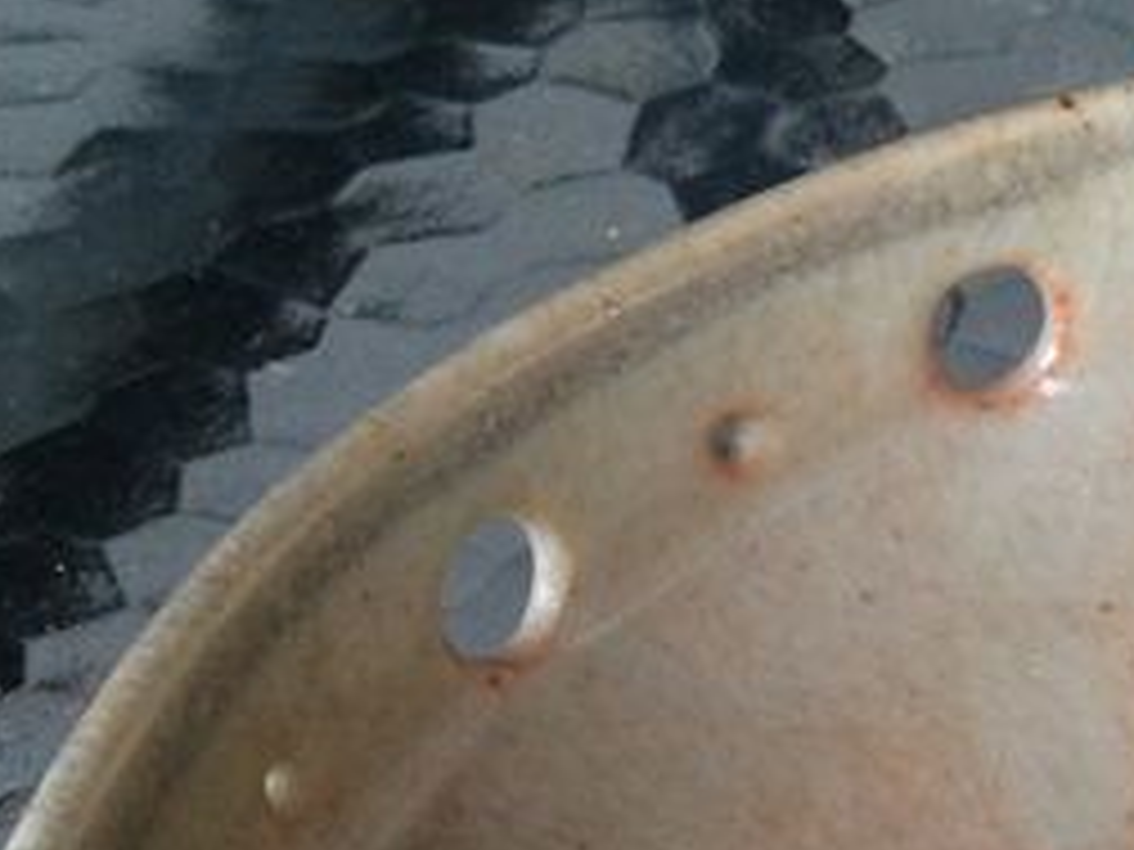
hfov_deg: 16.7
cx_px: 1710
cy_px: 1477
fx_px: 3505
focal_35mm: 107
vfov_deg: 12.7
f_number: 2.2
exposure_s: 1/30
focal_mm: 4.12
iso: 100
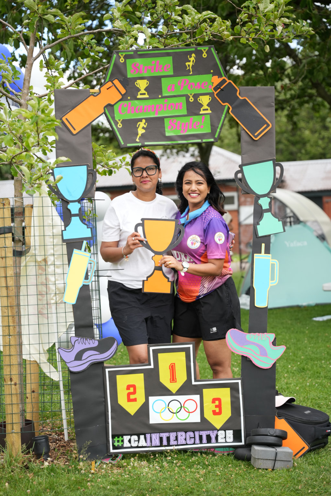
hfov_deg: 19.5
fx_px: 965
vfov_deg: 28.8
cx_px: 166
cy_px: 248
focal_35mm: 70
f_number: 2.8
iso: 250
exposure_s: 1/800
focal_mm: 70
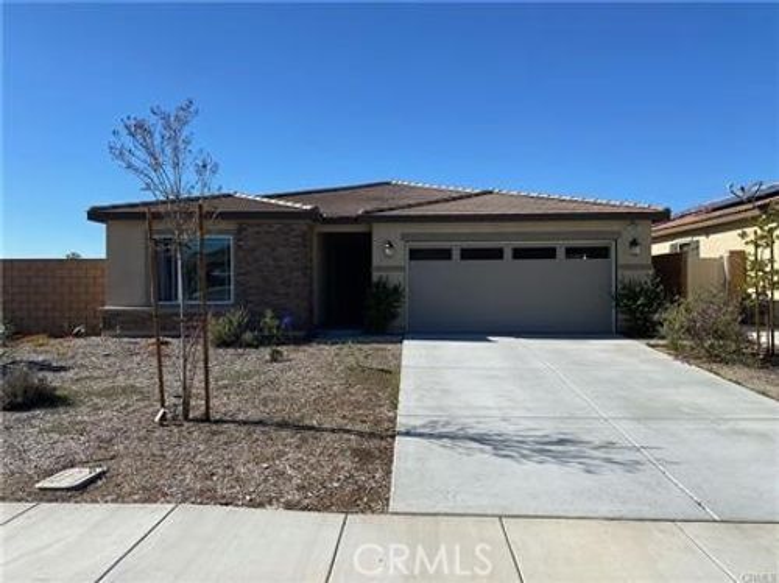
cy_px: 292
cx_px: 390
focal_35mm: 26
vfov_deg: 53.0
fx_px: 585
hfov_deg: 67.4
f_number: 1.8
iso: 32
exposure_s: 1/3125
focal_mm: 4.25
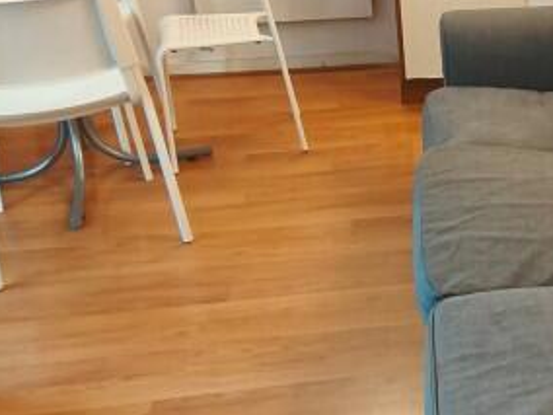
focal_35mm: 54
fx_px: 863
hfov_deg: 32.0
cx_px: 584
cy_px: 138
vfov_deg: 26.9
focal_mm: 2.32
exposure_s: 1/33.3
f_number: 2
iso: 640
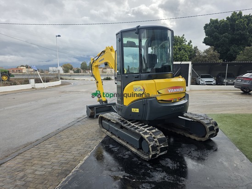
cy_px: 94
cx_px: 126
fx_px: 167
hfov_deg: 73.9
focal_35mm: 23
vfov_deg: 58.9
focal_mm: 6.3
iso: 80
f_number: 1.7
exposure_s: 1/3273
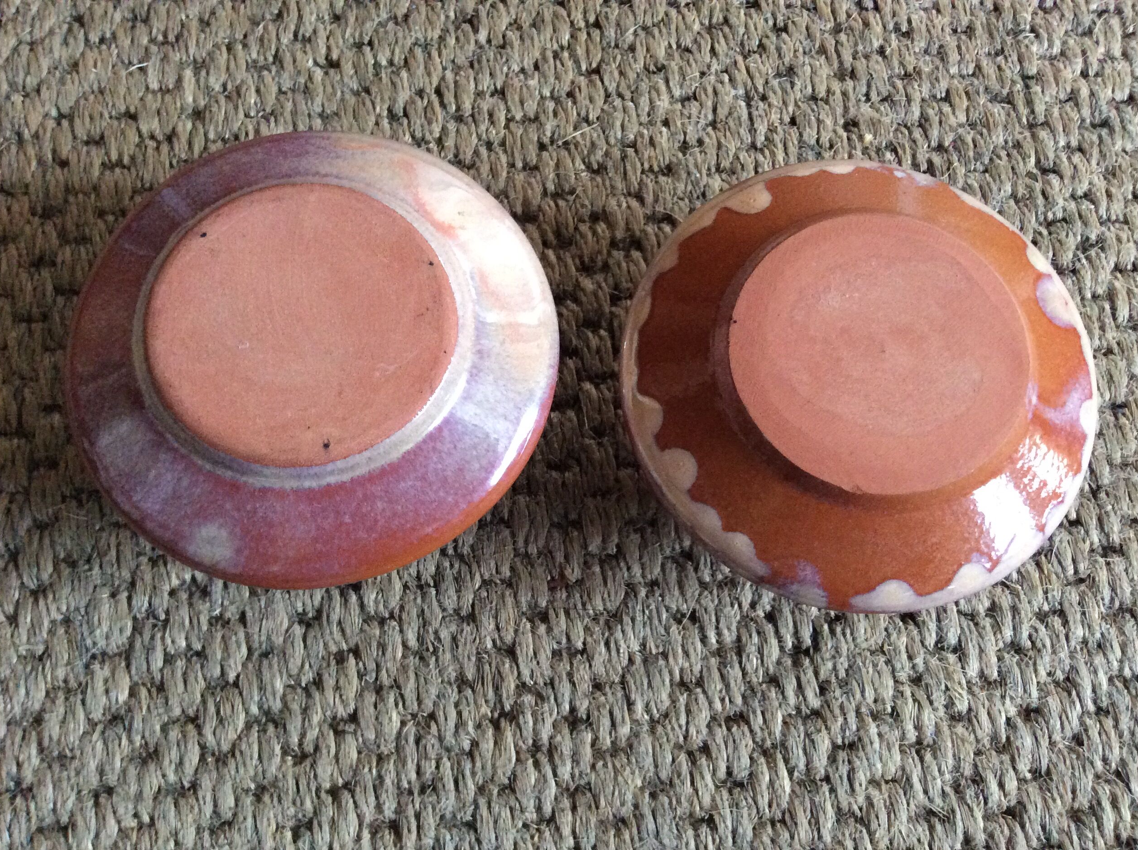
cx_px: 583
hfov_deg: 55.4
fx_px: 1083
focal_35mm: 33
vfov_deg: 42.8
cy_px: 437
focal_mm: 3.3
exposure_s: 1/25
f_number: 2.4
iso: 320
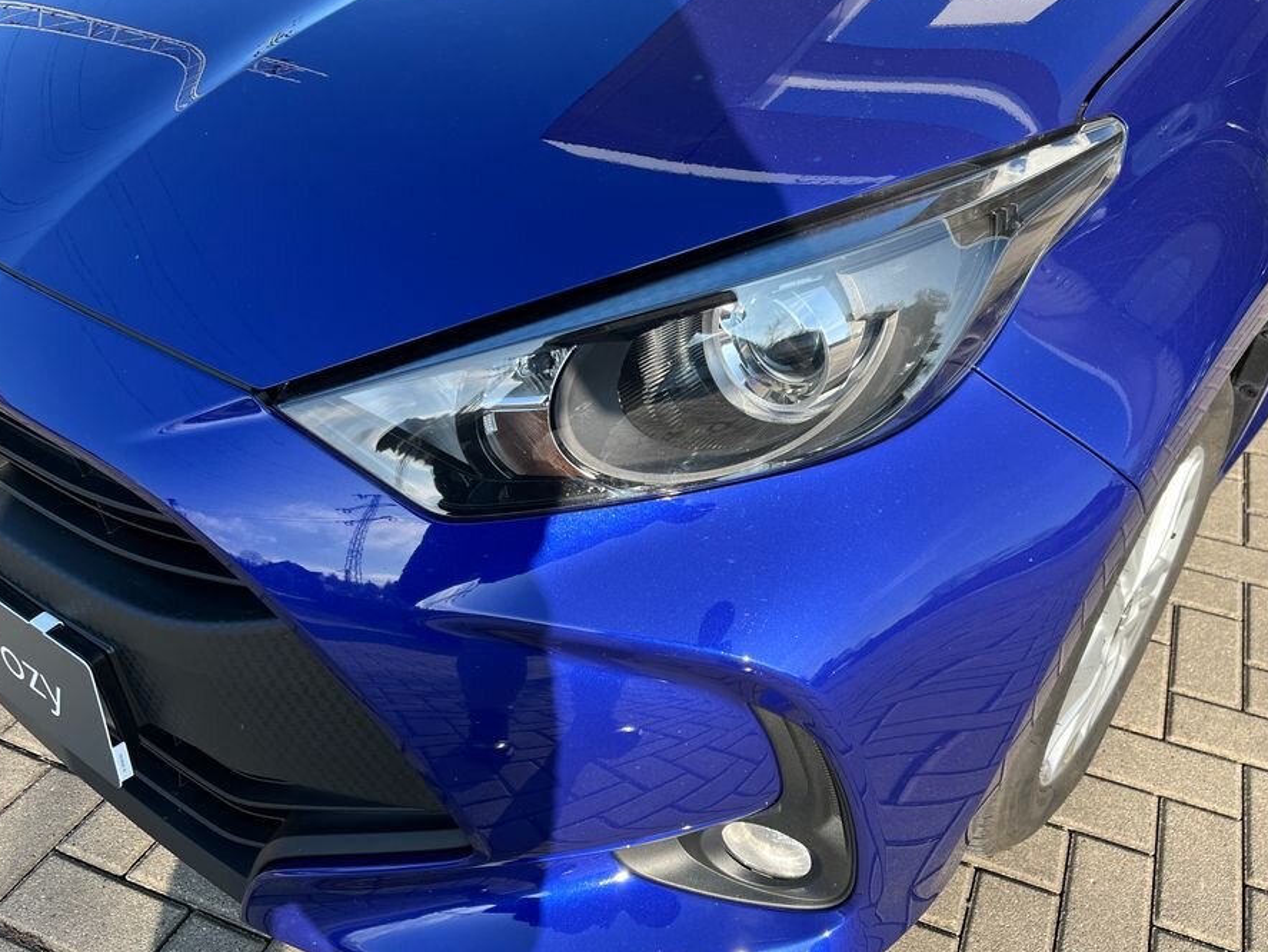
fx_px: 1099
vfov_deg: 46.8
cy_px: 506
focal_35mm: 30
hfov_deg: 59.7
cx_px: 722
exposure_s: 1/913
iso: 50
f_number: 1.6
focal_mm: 5.1
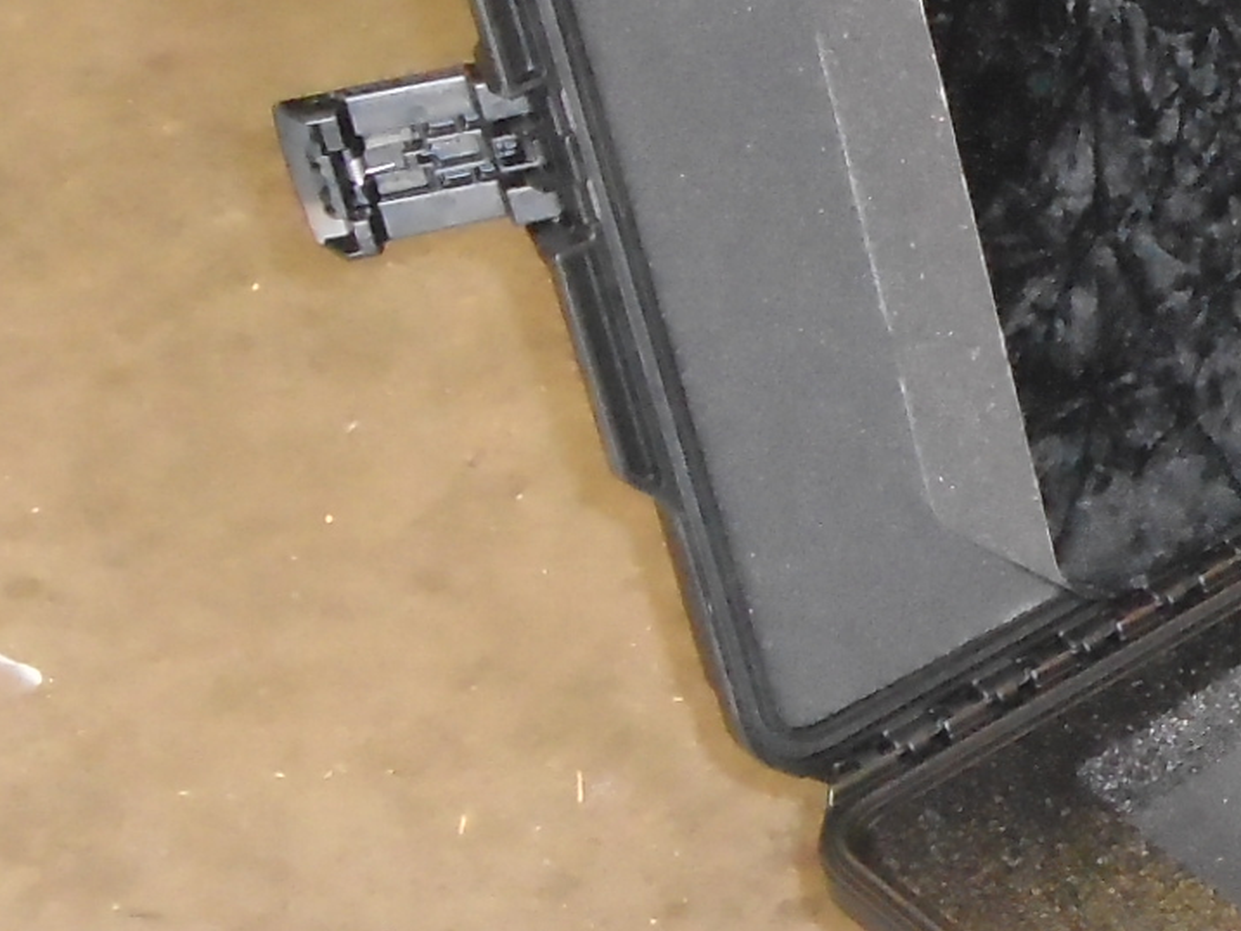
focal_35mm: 112
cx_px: 1864
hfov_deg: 16.1
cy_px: 526
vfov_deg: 13.2
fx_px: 4016
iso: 640
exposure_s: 1/40
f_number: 3.5
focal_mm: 5.5
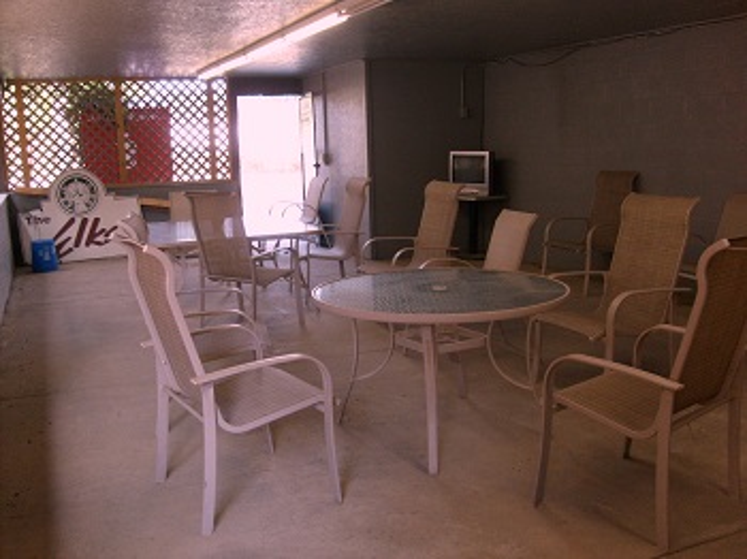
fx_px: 755
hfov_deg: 52.7
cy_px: 280
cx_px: 374
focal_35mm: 35
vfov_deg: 40.7
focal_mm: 5.8
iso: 80
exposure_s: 1/60
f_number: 2.8
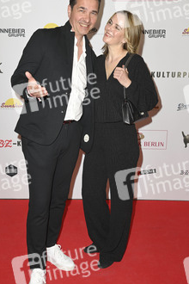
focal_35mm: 46
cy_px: 137
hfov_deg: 29.2
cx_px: 81
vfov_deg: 42.7
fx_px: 362
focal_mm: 38
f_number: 5.6
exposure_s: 1/250
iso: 500
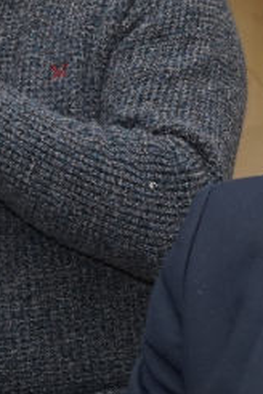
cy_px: 220
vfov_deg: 9.5
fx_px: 2378
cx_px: -146
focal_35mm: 217
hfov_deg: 6.2
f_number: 8
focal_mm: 41
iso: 1000
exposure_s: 1/100
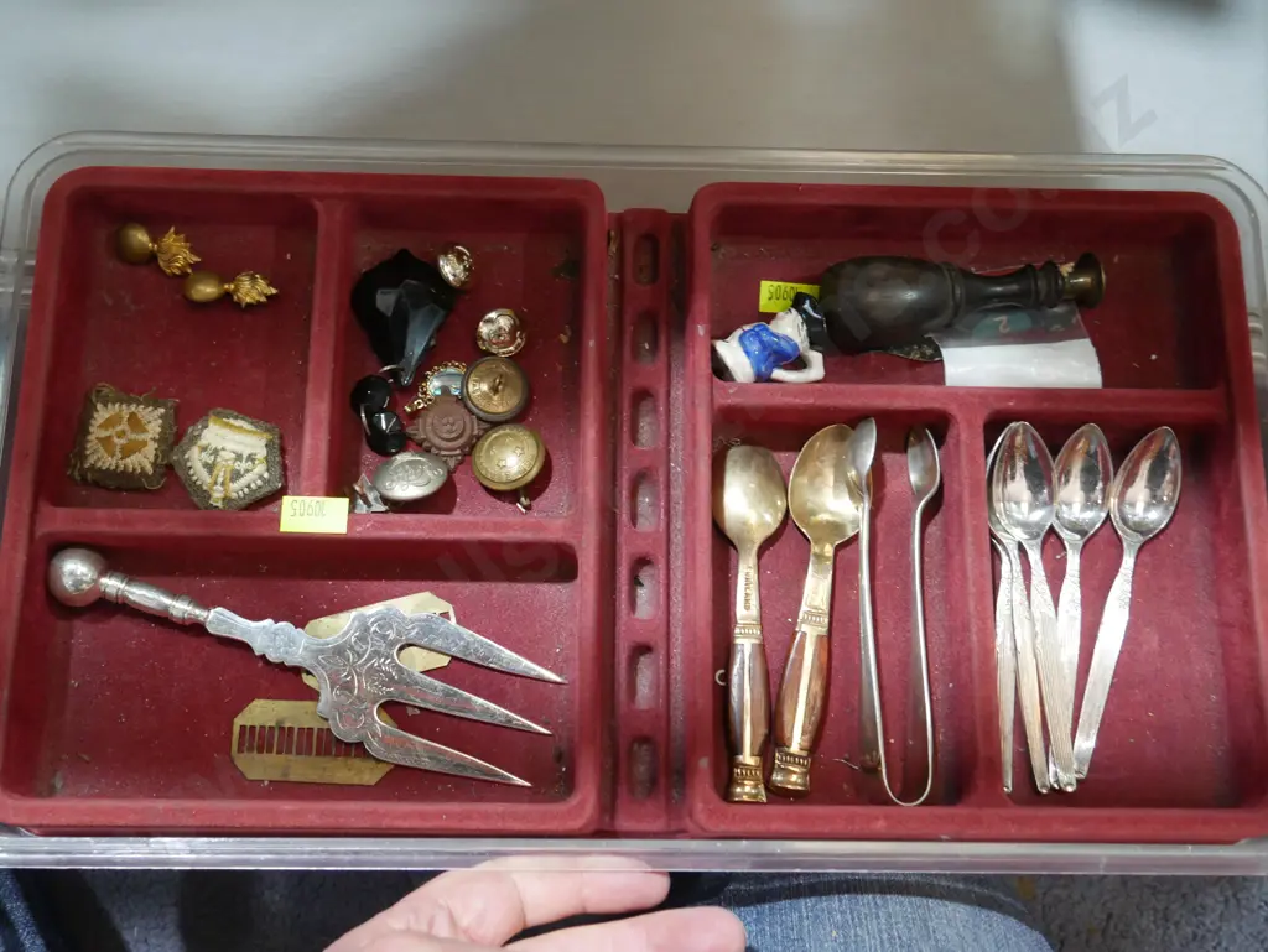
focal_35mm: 40
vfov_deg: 36.0
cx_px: 634
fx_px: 1466
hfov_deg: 46.8
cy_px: 476
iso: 1000
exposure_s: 1/60
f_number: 4.5
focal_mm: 20
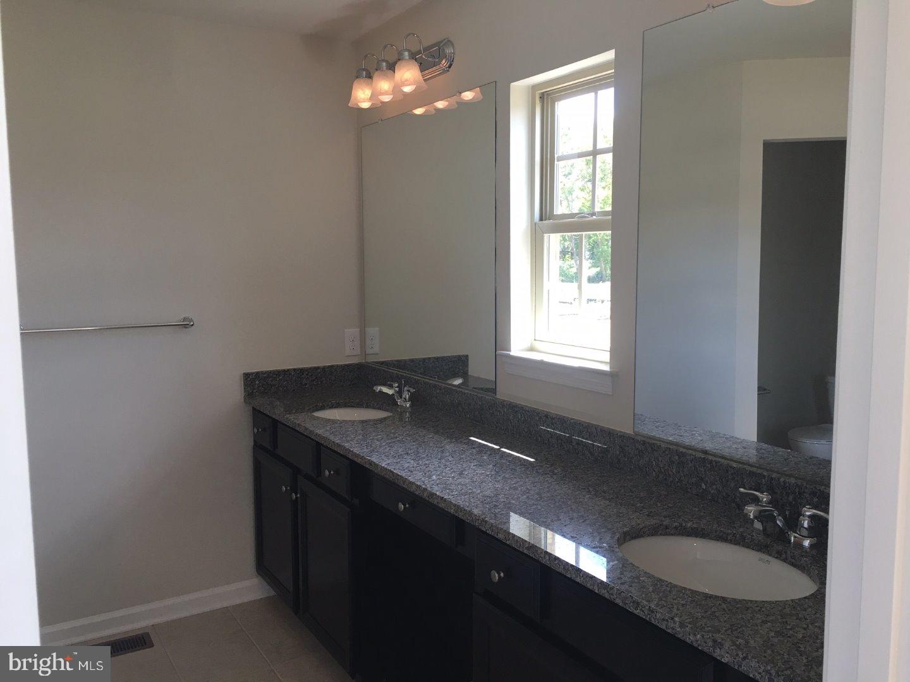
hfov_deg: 61.7
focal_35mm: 29
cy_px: 341
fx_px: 762
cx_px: 455
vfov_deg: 48.2
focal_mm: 4.15
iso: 25
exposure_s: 1/40
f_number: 2.2
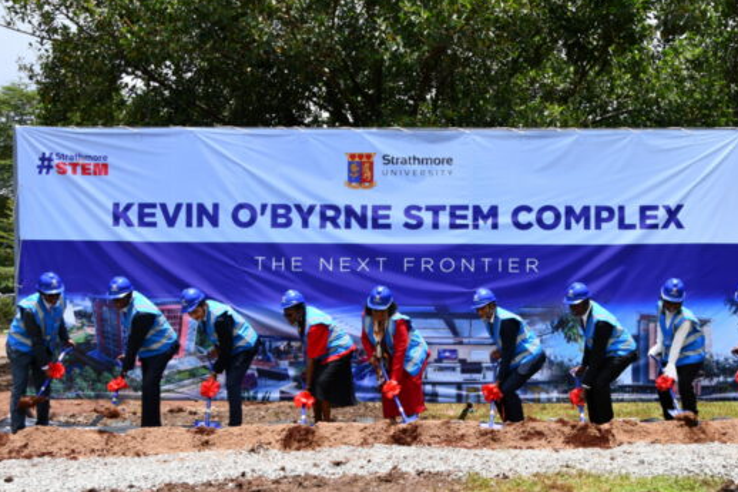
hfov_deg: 42.3
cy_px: 289
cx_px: 473
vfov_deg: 29.2
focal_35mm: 46
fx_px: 943
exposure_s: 1/250
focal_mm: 21
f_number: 8
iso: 125
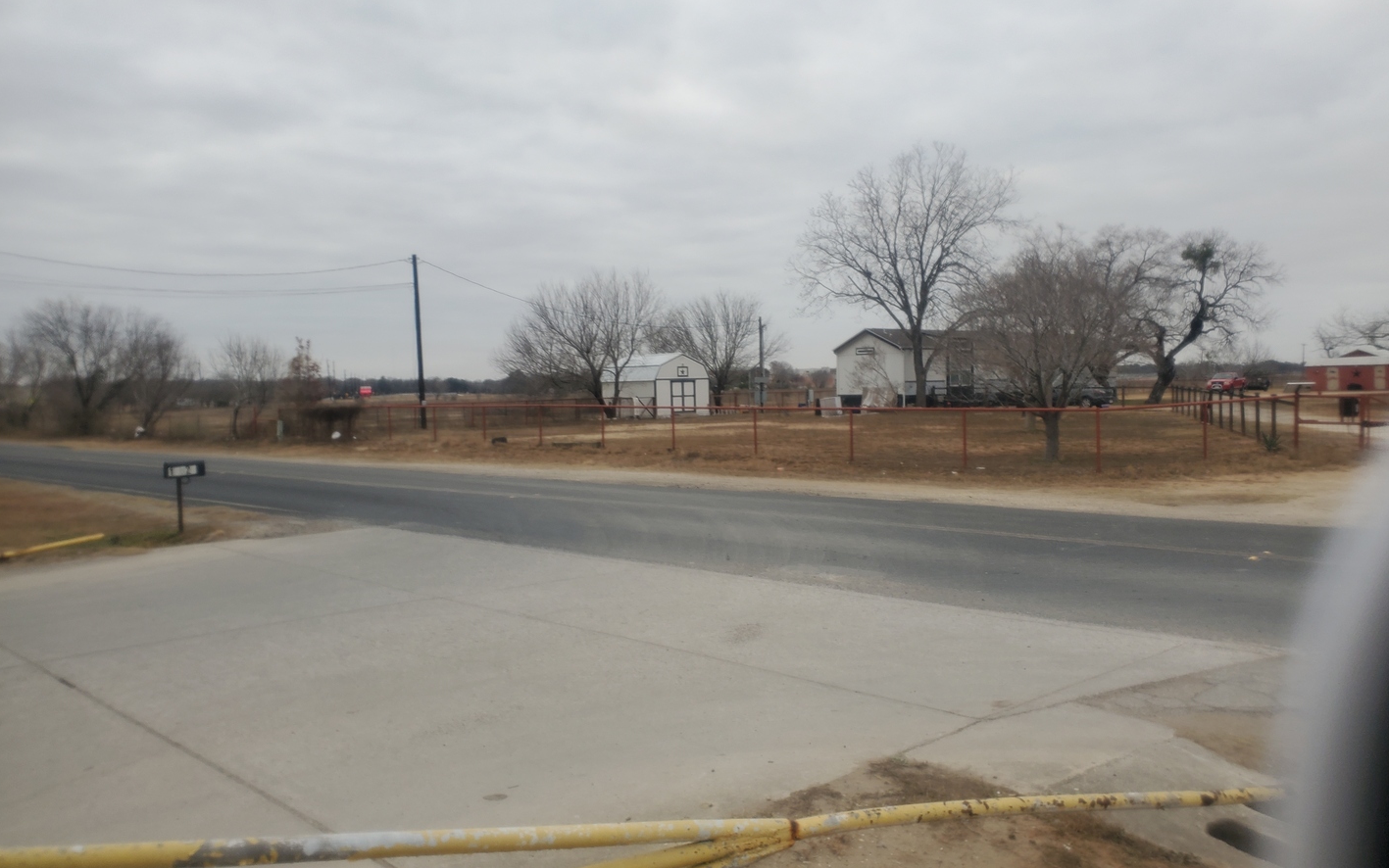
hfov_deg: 66.5
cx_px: 701
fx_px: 1060
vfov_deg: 44.5
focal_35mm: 28
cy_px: 425
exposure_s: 1/1648
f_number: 2.4
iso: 50
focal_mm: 4.3
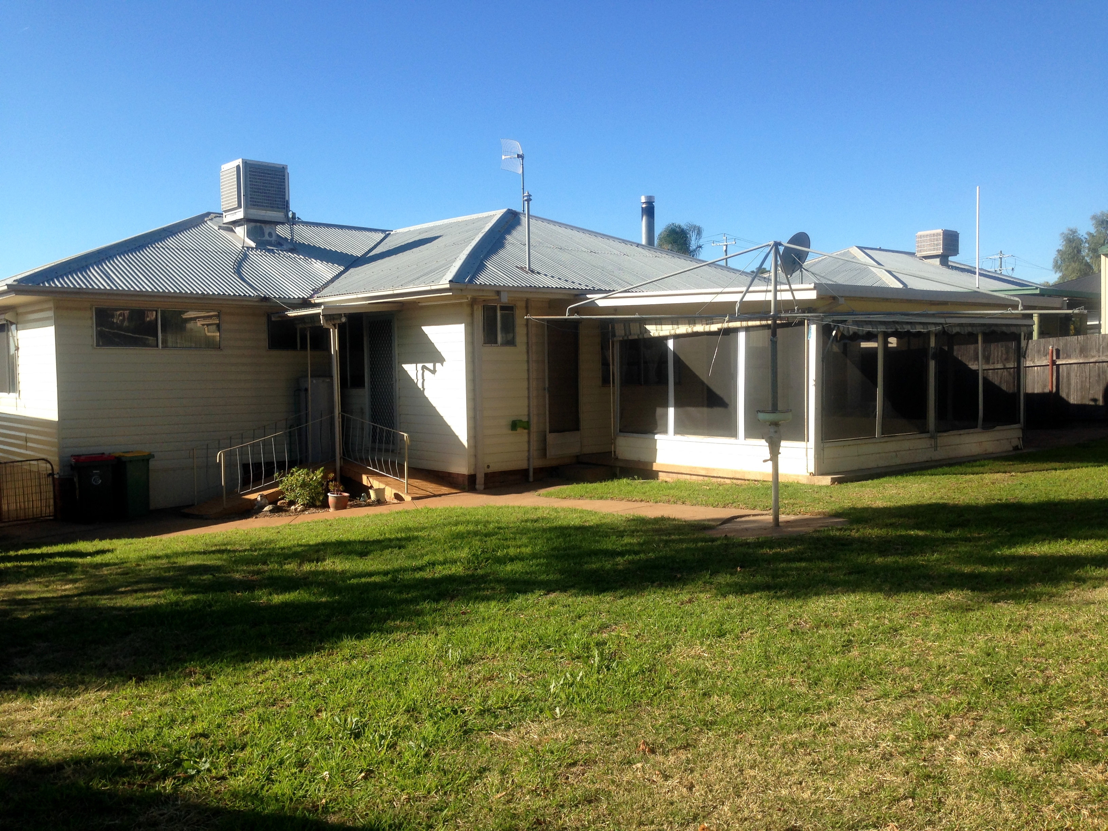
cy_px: 416
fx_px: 1056
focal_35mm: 33
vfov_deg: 42.9
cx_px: 554
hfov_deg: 55.4
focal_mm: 4.12
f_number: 2.4
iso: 50
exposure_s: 1/919
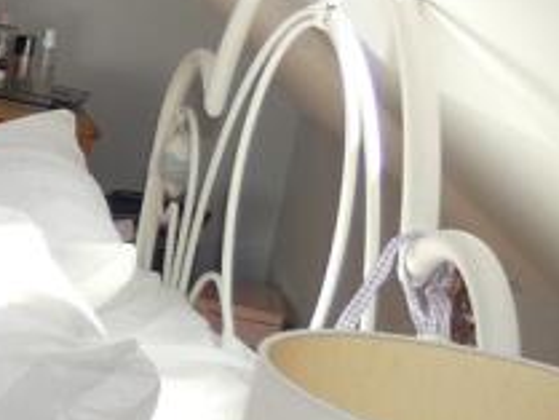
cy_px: 67
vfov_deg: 15.0
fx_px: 1583
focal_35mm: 98
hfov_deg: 14.1
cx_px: -762
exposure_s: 1/200
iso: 80
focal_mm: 3.6
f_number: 2.8
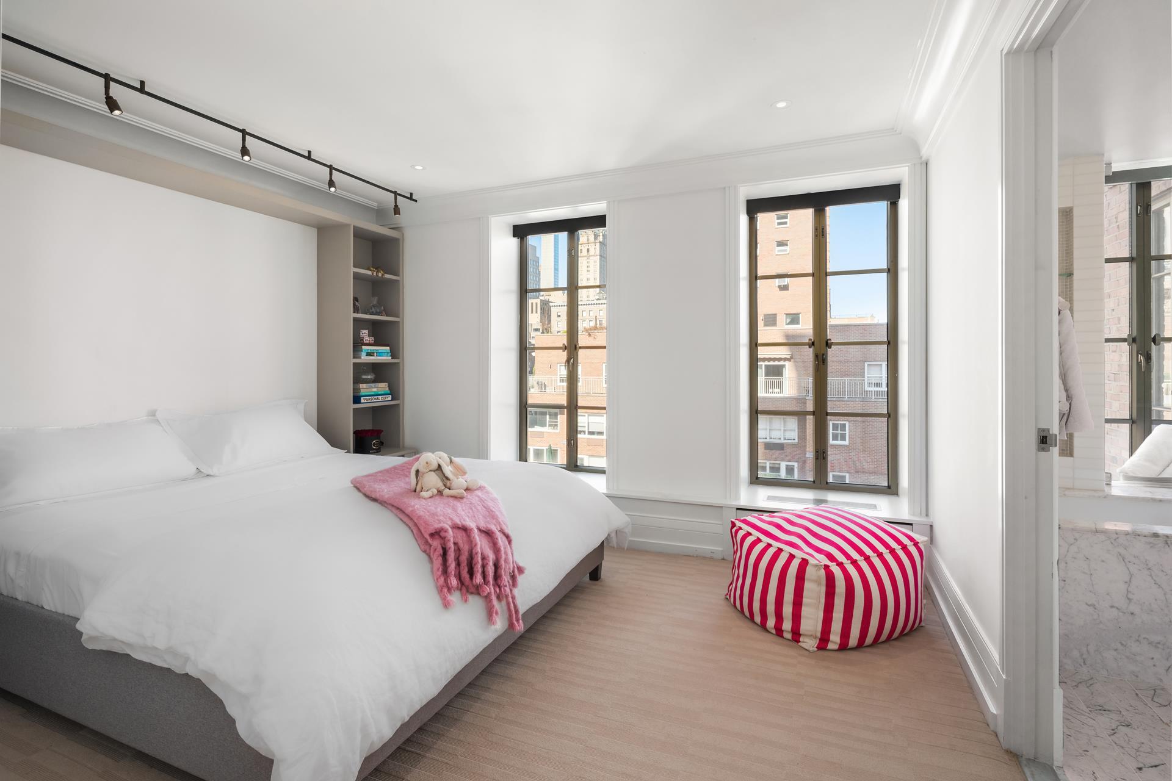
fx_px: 553
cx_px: 586
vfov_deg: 70.4
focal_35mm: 17
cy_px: 390
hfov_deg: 93.3
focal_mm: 17
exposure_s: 1/6
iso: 1000
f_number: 18
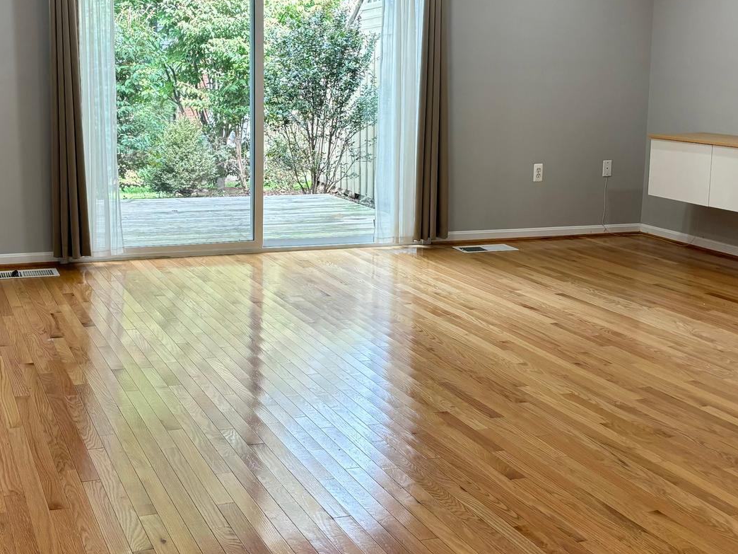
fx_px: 1087
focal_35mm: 51
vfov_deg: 28.5
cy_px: 244
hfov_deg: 37.3
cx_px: 292
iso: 80
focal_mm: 5.96
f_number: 1.6
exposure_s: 1/120
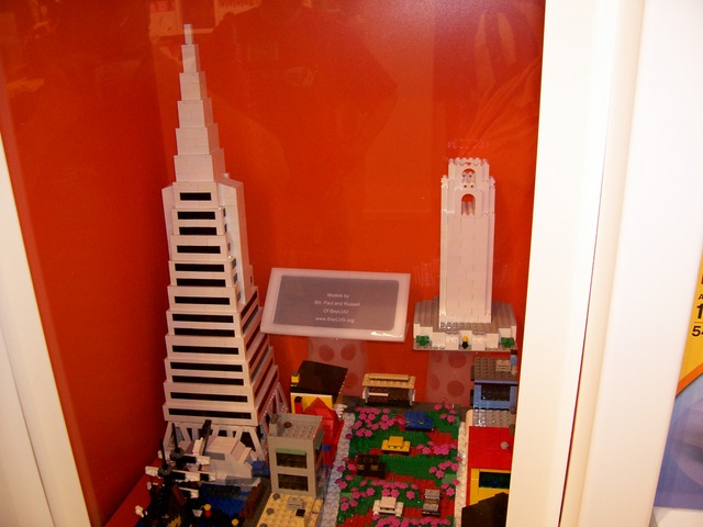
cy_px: 264
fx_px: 690
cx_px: 352
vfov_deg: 41.8
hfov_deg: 54.0
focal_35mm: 34
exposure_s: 1/64
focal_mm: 5.6
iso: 140
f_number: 2.7
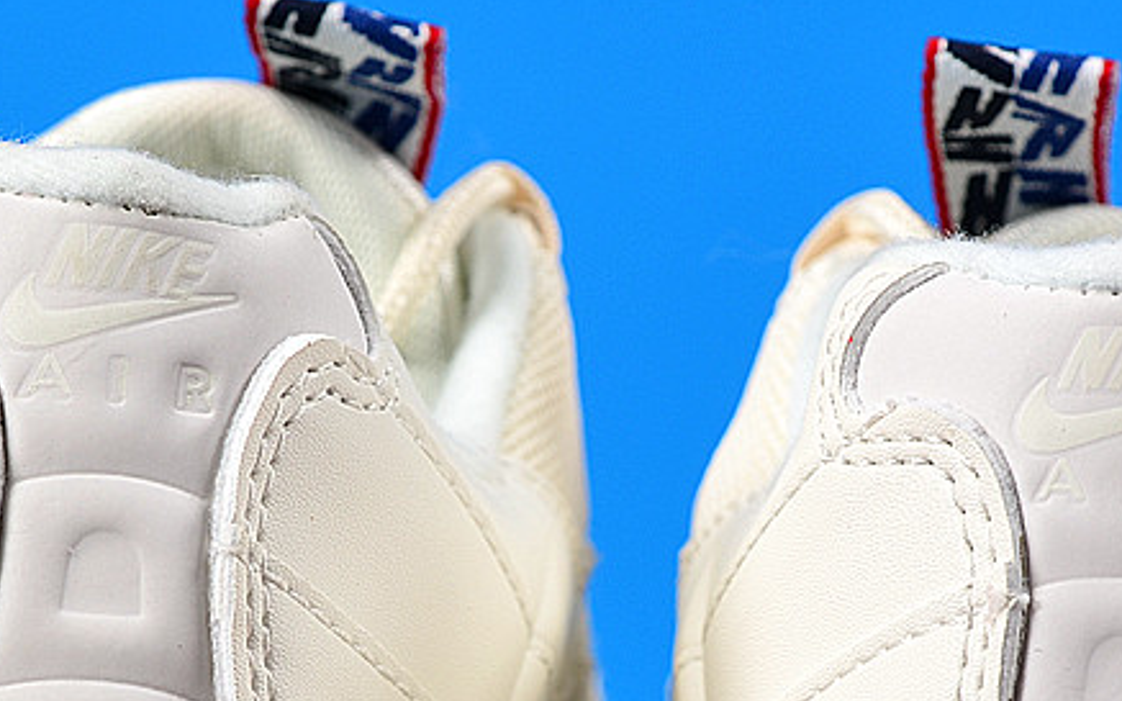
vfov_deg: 8.3
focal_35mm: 156
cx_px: 680
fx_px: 4785
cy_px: 788
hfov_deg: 13.4
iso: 125
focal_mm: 35
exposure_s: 1/125
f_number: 5
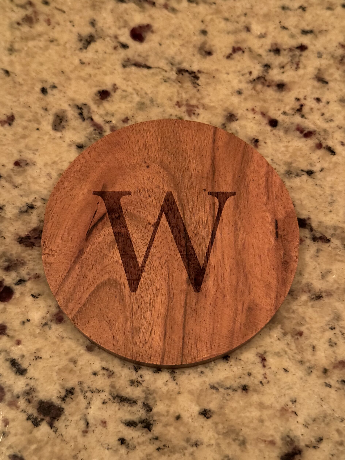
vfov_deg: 38.9
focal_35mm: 49
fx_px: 651
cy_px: 229
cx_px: 172
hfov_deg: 29.7
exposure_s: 1/30
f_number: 1.78
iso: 640
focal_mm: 6.86
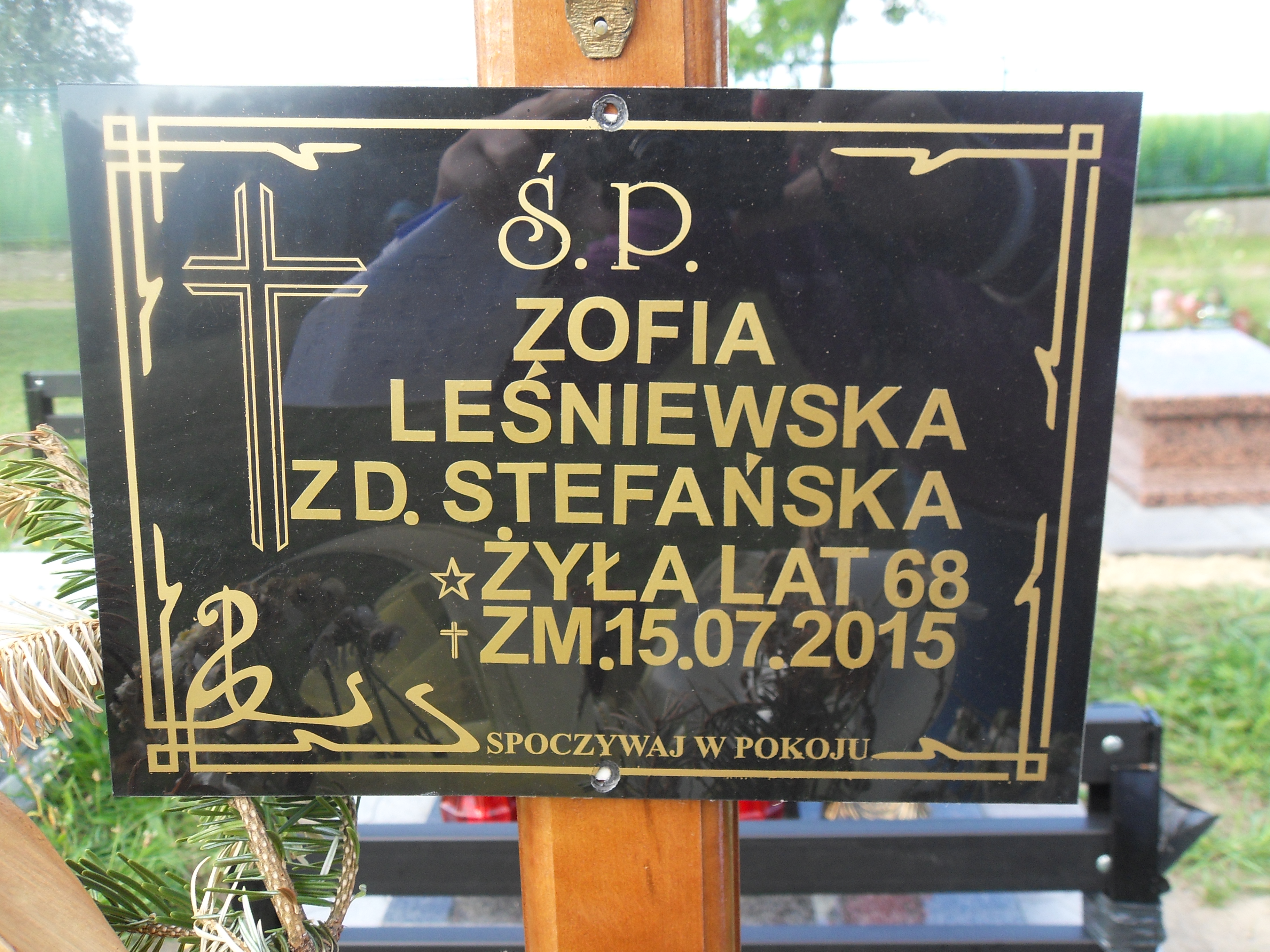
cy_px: 476
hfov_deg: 52.6
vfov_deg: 40.7
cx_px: 635
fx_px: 1284
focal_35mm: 35
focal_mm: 6.3
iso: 80
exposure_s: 1/90
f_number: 3.5
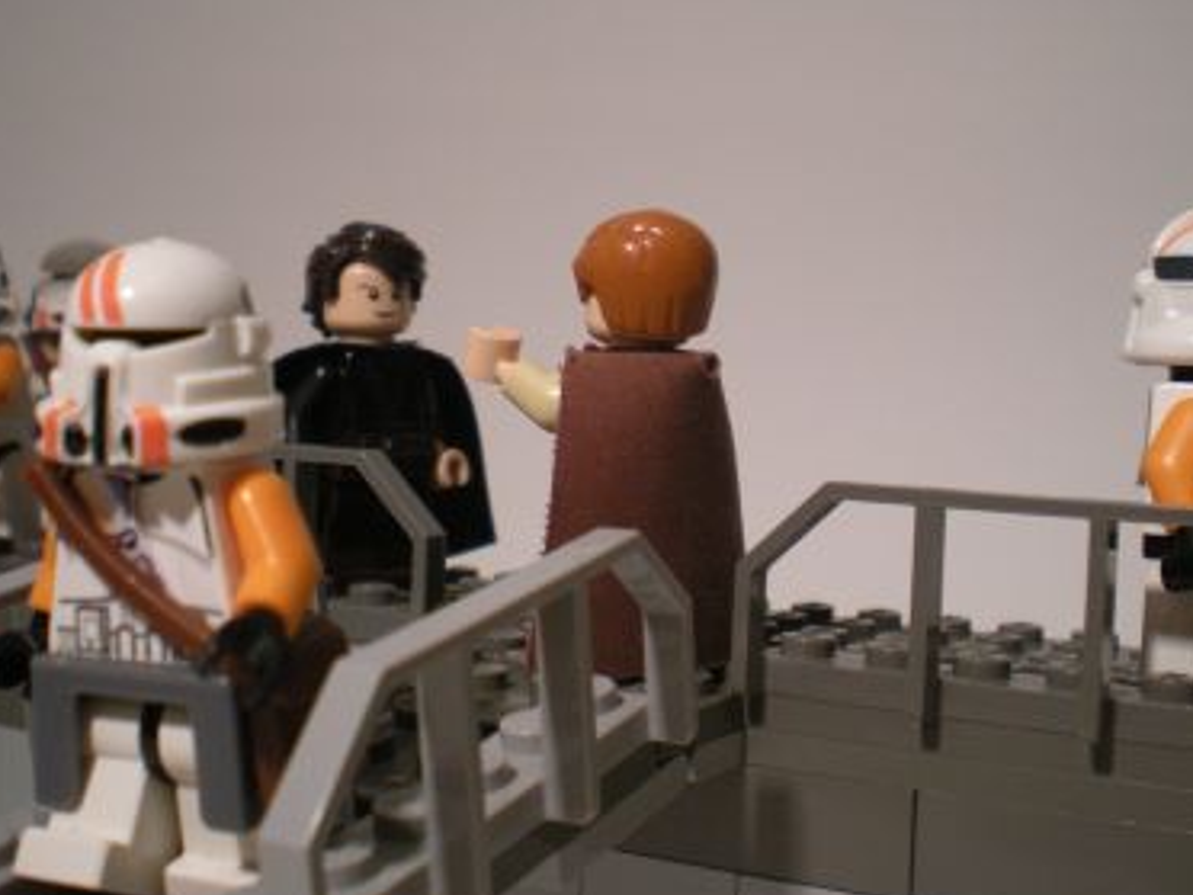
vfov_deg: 29.0
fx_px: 1723
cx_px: 613
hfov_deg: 38.2
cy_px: 351
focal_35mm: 50
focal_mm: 6.3
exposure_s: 1/68.7
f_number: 3.1
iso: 132
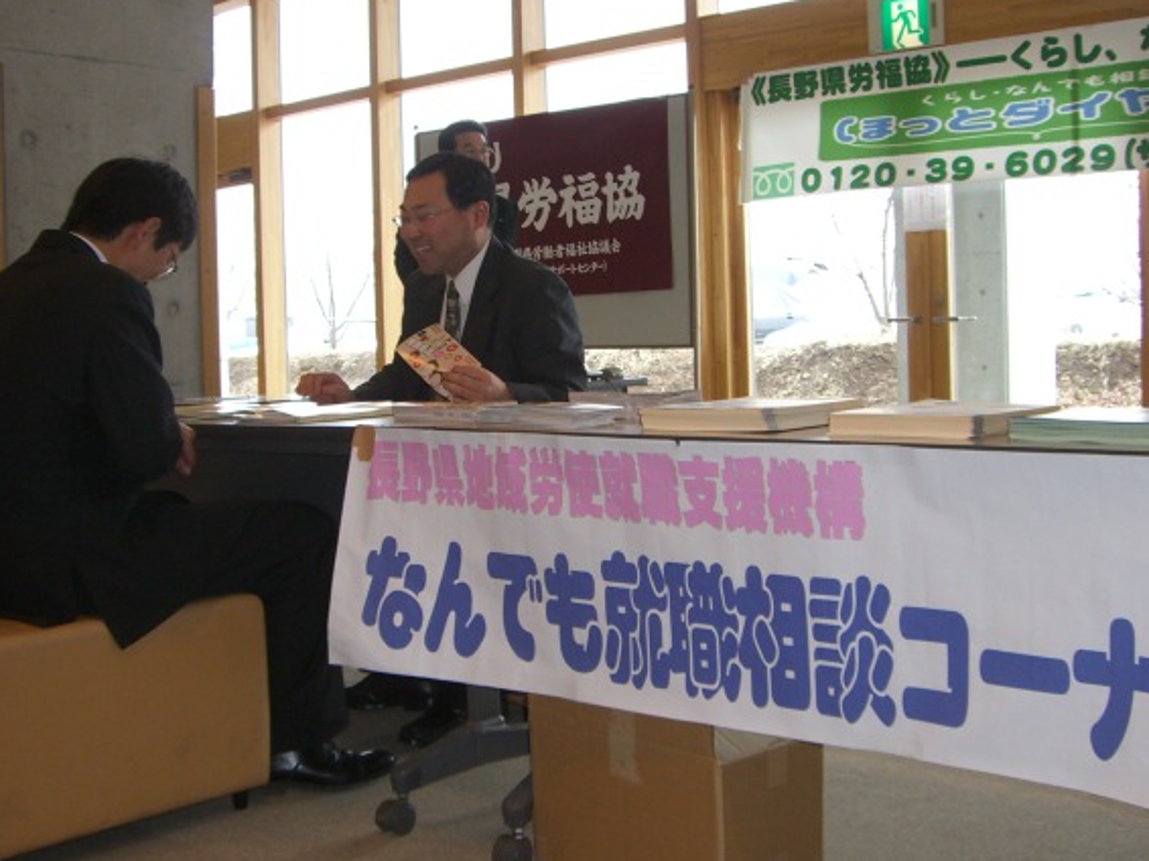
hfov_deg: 43.9
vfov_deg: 33.6
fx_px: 1427
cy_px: 396
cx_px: 566
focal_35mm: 43
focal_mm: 6.2
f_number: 2.7
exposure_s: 1/80
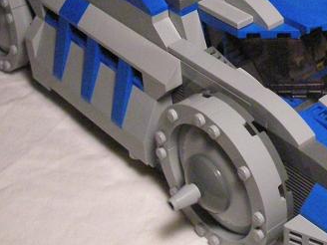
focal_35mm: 82
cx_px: 254
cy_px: 55
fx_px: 775
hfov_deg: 23.5
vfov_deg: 17.9
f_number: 2.8
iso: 566
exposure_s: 1/137
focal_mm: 5.8
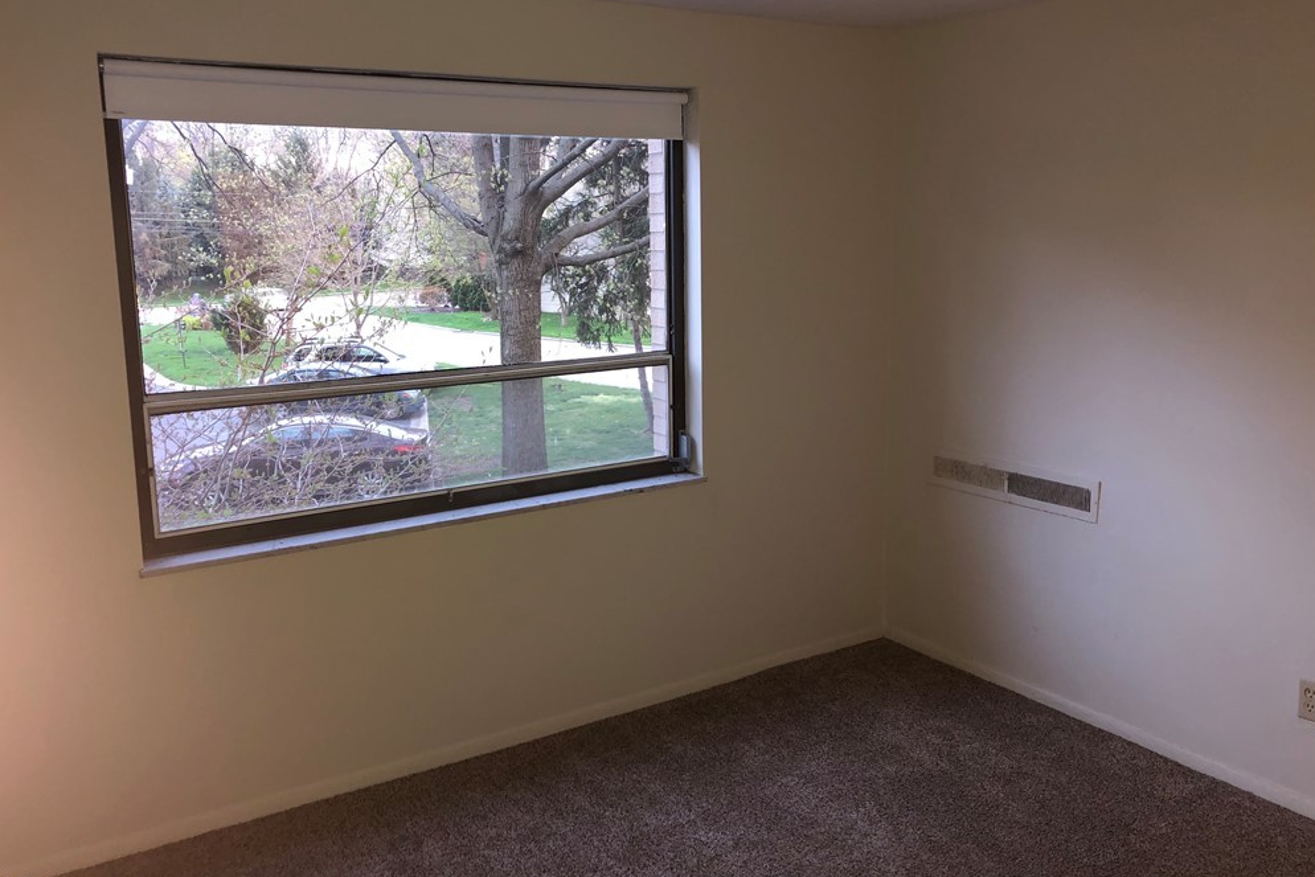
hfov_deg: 61.9
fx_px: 1096
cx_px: 647
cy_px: 403
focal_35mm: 30
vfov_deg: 43.6
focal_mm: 3.99
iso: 64
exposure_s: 1/12
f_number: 1.8
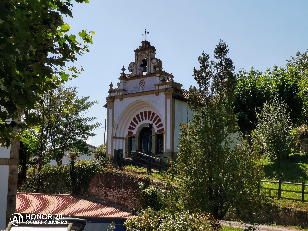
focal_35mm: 80
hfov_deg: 24.4
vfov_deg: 18.4
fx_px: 712
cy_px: 116
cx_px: 154
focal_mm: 7.48
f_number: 2.4
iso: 50
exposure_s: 1/1342
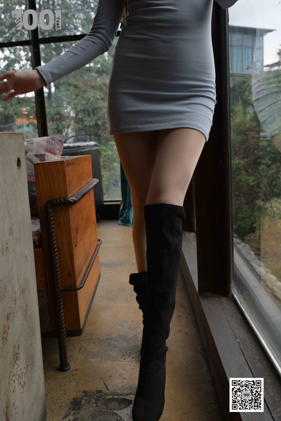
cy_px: 210
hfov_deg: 37.9
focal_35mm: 35
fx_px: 410
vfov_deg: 54.4
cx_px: 140
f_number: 6.3
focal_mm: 35
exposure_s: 1/200
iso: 800
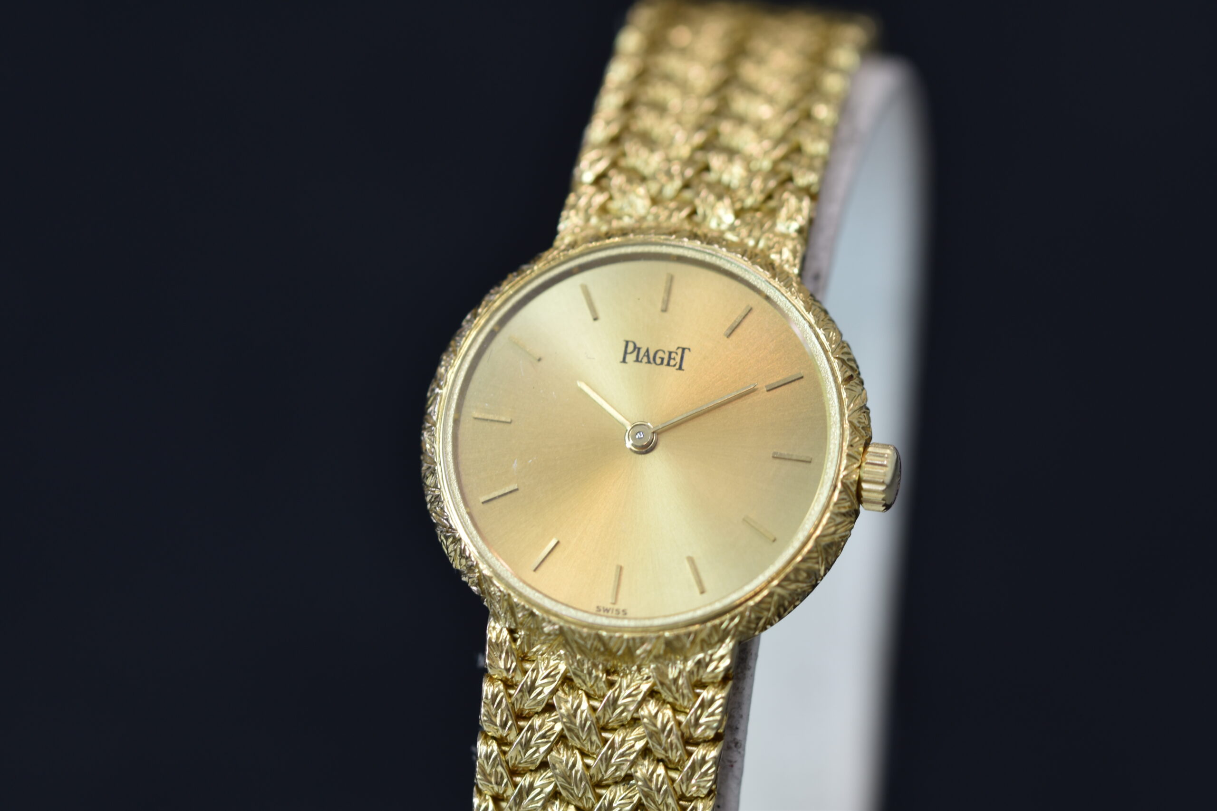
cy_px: 406
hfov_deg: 15.2
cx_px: 608
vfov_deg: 10.2
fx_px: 4564
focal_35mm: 135
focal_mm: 90
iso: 100
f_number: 5
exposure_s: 1/30
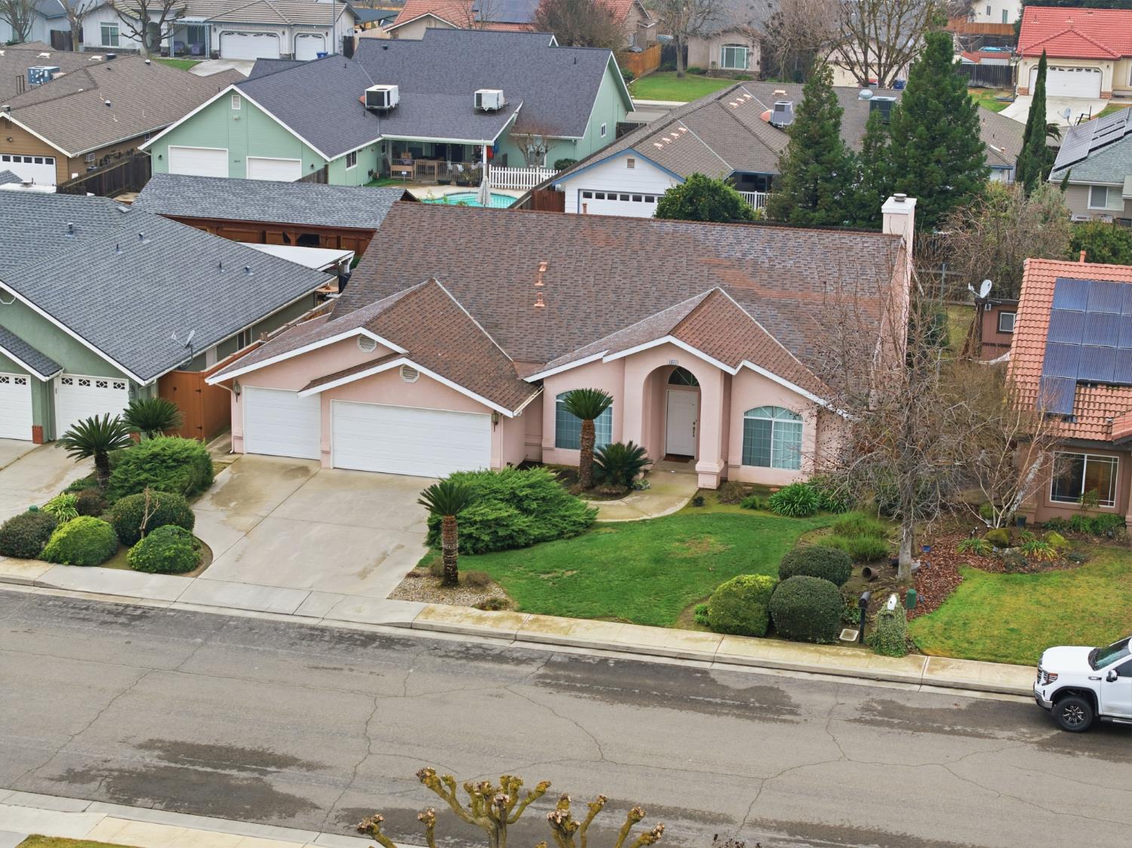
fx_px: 2288
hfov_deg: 27.8
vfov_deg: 21.0
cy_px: 424
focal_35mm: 70
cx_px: 566
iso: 100
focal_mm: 19.4
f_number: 2.8
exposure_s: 1/500
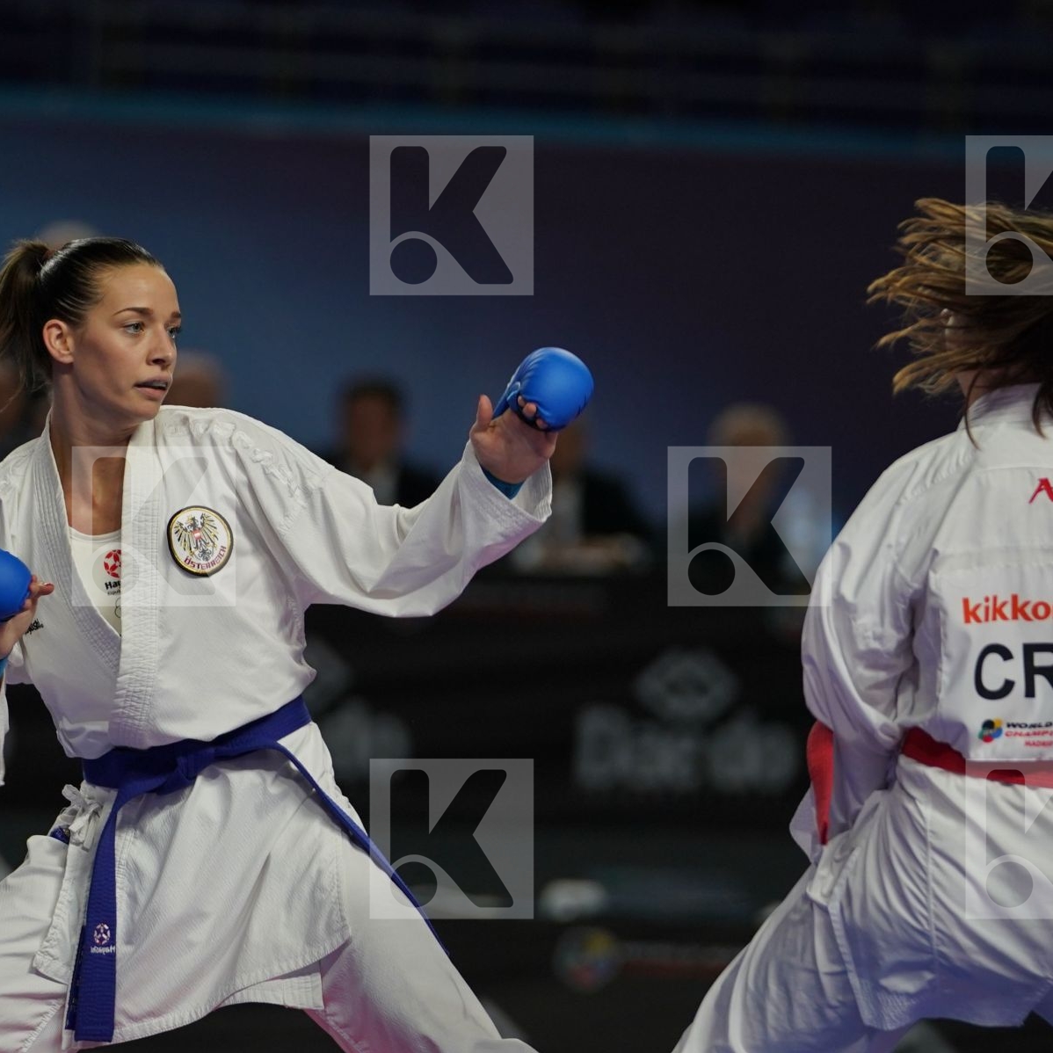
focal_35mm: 341
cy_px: 526
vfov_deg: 5.1
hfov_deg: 5.1
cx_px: 452
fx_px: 11736
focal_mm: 178
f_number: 2.8
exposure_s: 1/1000
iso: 800
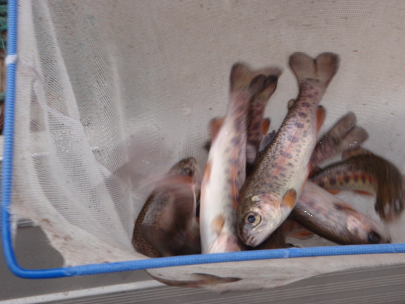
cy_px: 152
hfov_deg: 26.7
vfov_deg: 20.2
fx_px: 854
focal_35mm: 73
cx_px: 202
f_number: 7.1
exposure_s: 1/60
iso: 64
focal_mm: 13.18
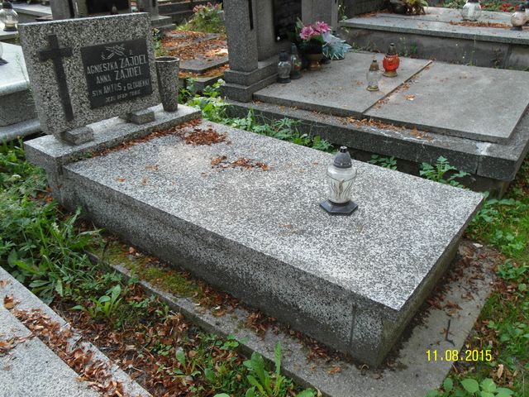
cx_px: 264
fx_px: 458
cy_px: 198
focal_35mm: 30
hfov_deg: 60.0
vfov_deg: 46.8
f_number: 3.6
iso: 80
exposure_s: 1/90
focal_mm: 6.5
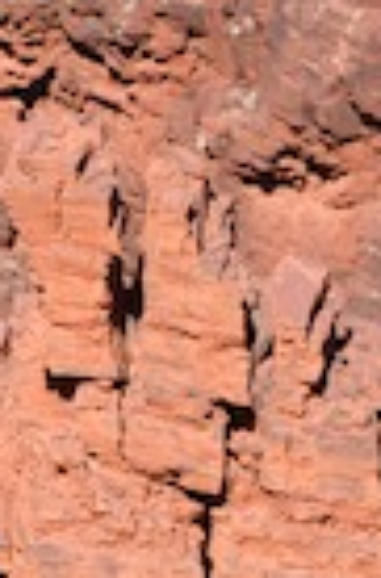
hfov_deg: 3.8
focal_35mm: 359
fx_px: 5745
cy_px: 976
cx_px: 142
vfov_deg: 5.7
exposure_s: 1/400
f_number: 10
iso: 320
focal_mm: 55
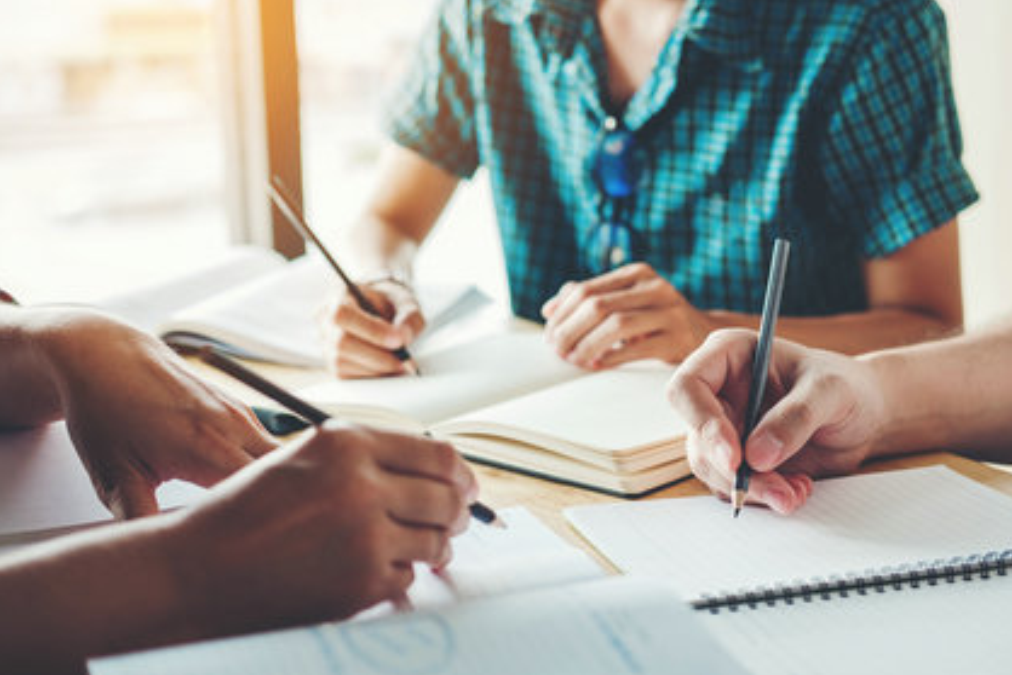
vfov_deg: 23.8
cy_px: 319
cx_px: 537
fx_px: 1603
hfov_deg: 35.0
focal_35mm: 57
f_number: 2.5
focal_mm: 35
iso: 100
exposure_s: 1/50
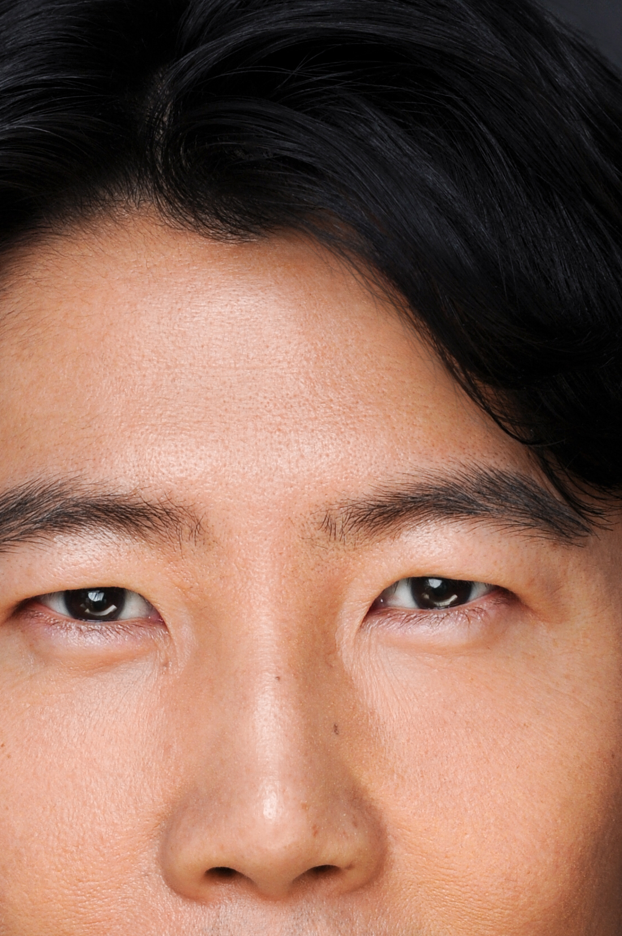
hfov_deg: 3.4
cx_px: 189
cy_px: 1097
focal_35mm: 408
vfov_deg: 5.0
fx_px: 10605
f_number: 7.1
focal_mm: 105
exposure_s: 1/160
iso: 200
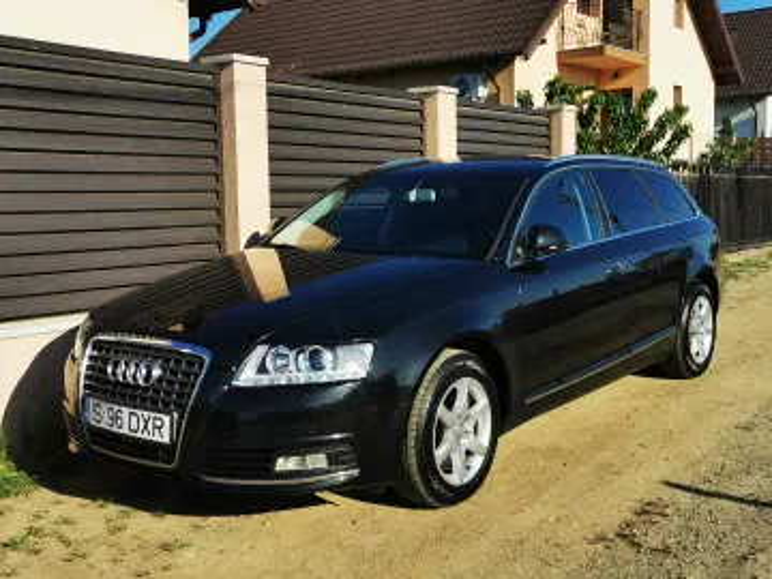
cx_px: 386
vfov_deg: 33.6
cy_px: 290
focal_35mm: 43
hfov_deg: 43.9
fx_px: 959
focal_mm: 5.56
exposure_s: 1/5291
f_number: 1.6
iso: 50
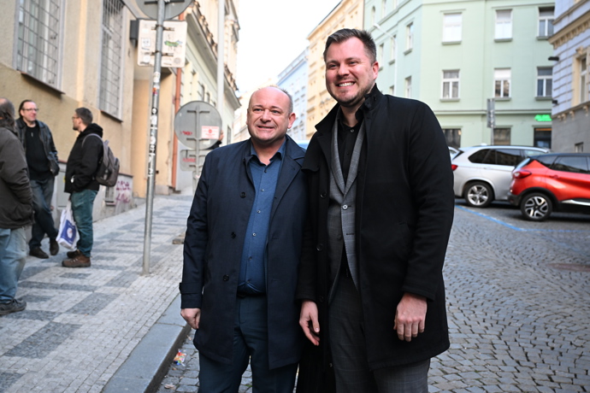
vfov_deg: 35.9
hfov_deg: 51.9
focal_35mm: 37
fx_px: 606
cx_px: 295
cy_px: 196
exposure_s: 1/200
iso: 2000
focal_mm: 37
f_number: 4.5
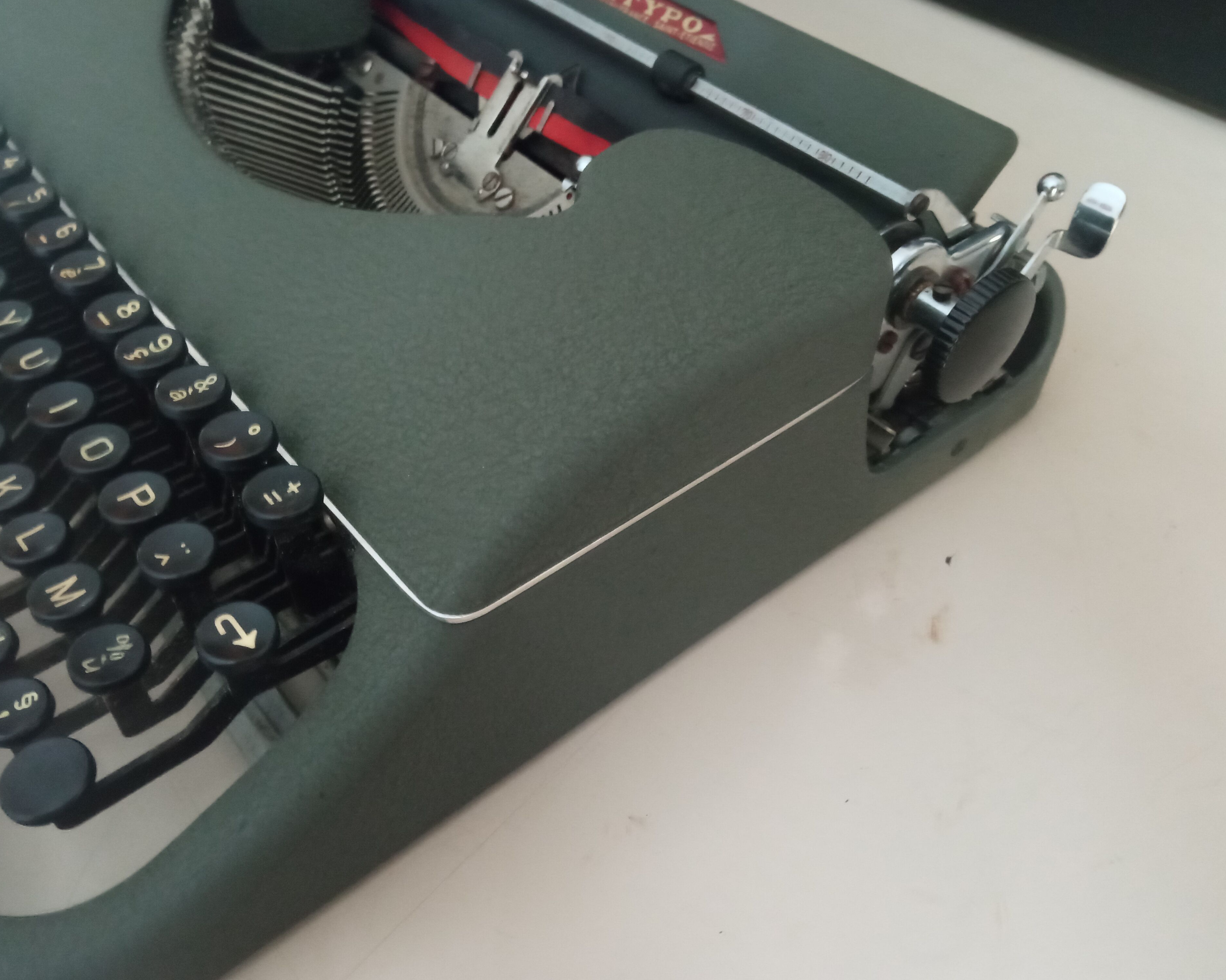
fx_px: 1052
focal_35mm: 29
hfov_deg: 60.4
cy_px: 490
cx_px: 584
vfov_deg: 50.0
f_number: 2.2
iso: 1545
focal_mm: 3.79
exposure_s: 1/16.7
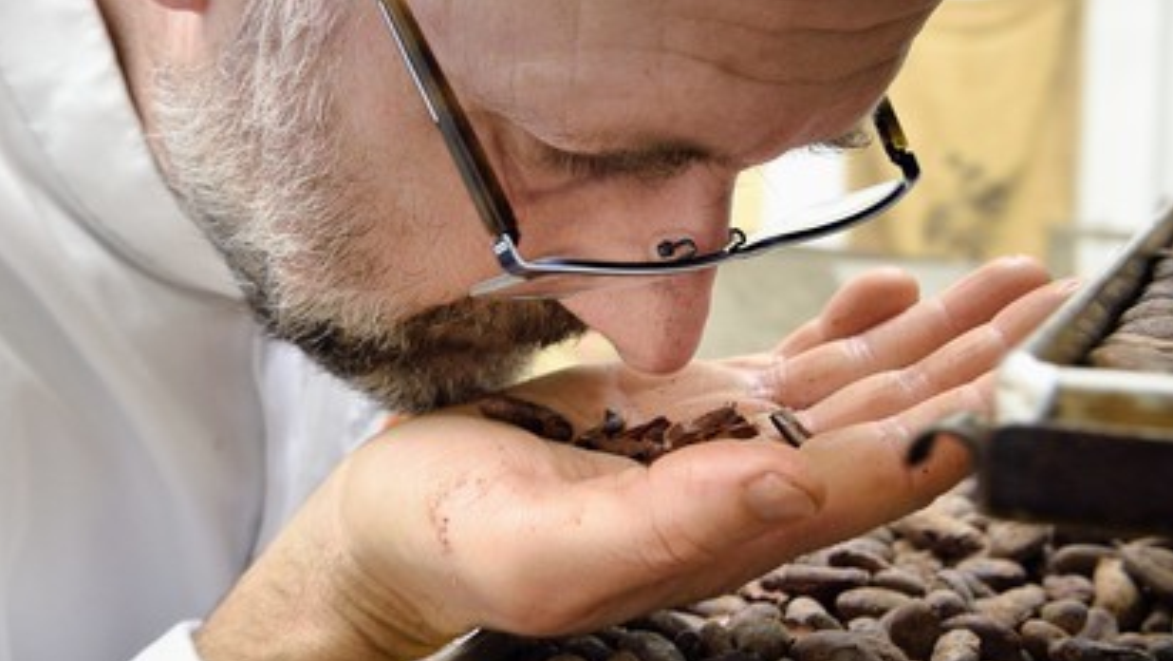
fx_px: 1462
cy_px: 302
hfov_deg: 43.7
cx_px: 586
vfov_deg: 25.4
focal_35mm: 47
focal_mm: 44
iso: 1600
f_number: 9
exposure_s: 1/20
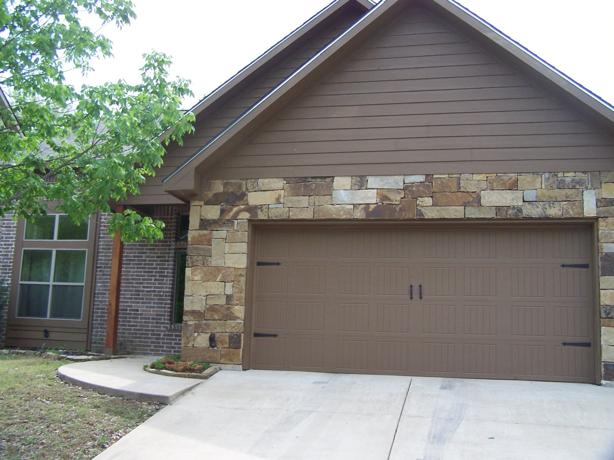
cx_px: 307
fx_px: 674
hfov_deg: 49.0
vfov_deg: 37.7
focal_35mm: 38
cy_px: 230
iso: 80
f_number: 2.8
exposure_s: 1/500
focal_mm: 6.3
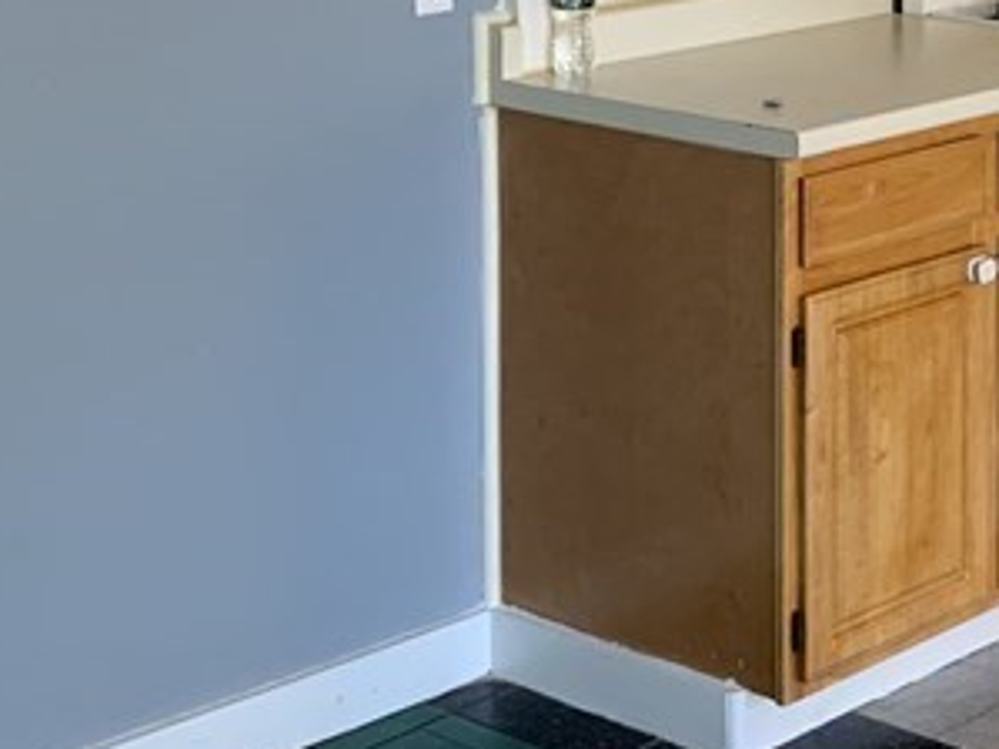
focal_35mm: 89
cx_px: 939
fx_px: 2567
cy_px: -64
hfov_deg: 21.4
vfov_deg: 16.1
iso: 100
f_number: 1.8
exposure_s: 1/66
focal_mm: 4.25
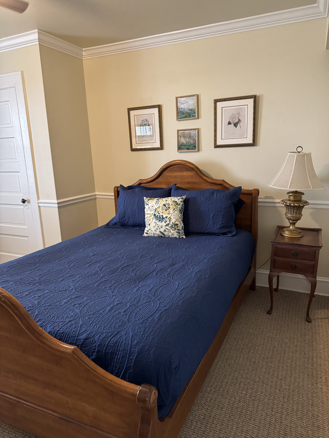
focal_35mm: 24
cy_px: 219
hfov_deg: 56.8
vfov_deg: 71.6
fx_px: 304
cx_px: 164
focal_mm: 6.76
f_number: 1.78
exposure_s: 1/60
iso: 640
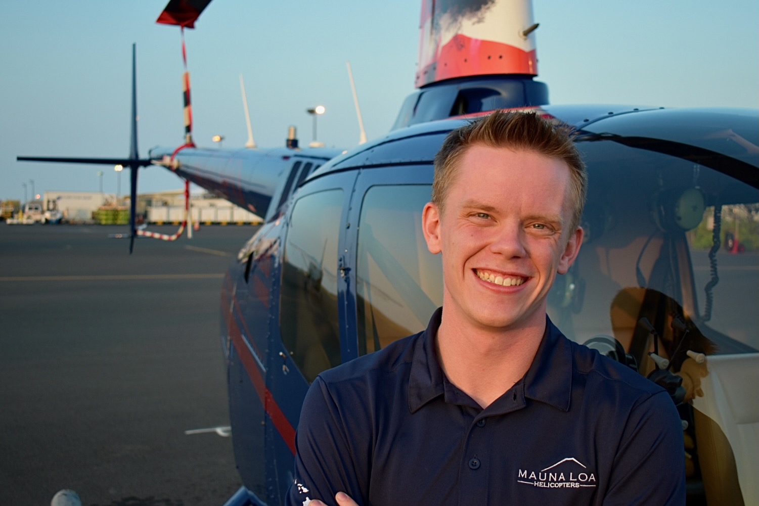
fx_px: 854
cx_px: 380
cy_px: 253
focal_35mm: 40
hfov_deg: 47.9
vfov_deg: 33.0
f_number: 4
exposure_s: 1/250
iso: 200
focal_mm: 27
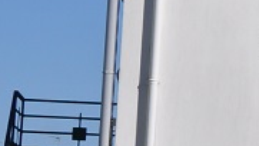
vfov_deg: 2.8
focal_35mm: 429
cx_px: 810
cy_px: 49
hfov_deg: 4.8
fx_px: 2948
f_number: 11
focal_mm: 38
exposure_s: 1/500
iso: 200
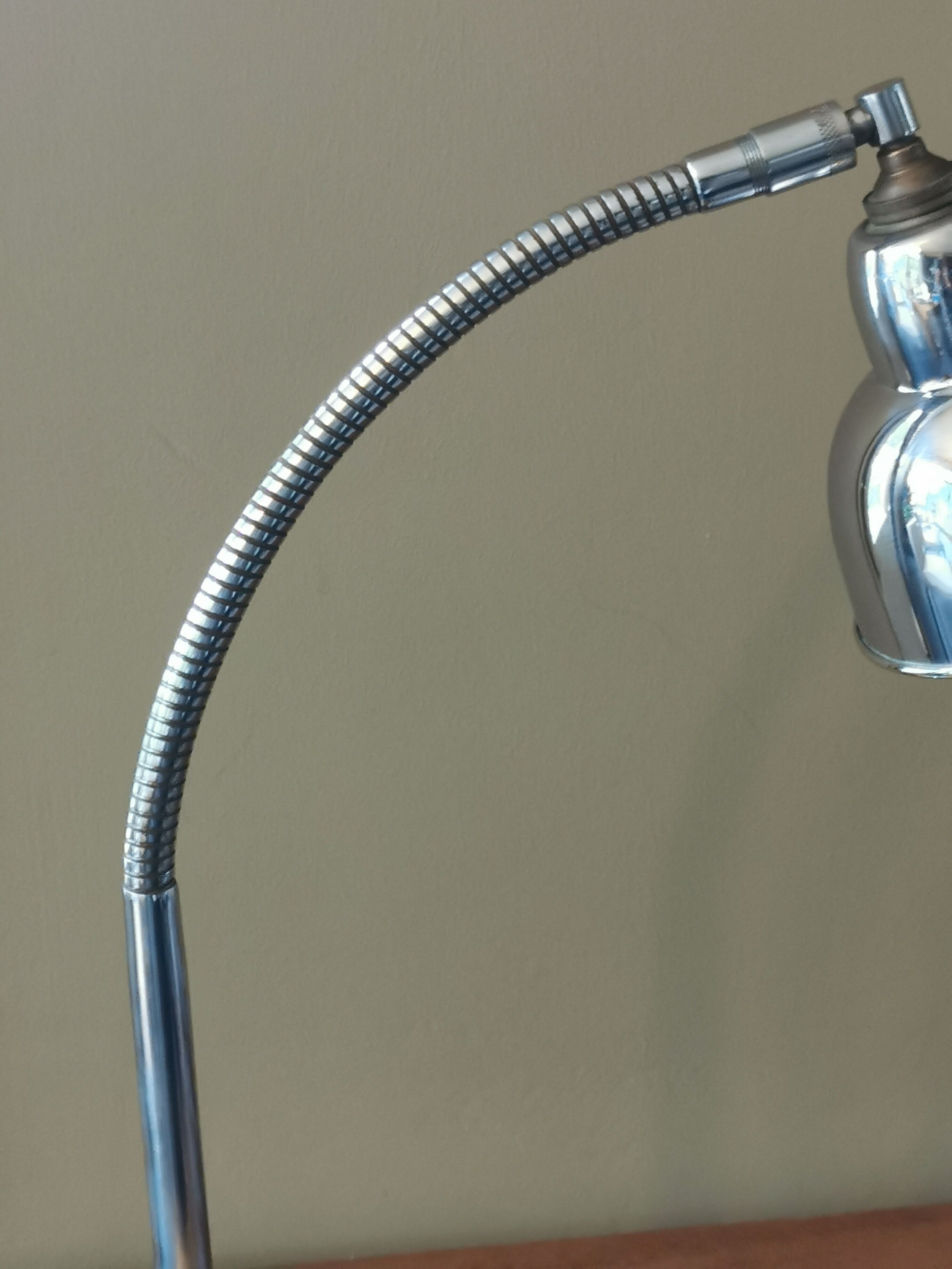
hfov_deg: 19.1
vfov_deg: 25.3
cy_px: 634
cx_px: 476
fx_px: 2824
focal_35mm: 77
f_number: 1.6
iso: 320
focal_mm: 5.56
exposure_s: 1/50
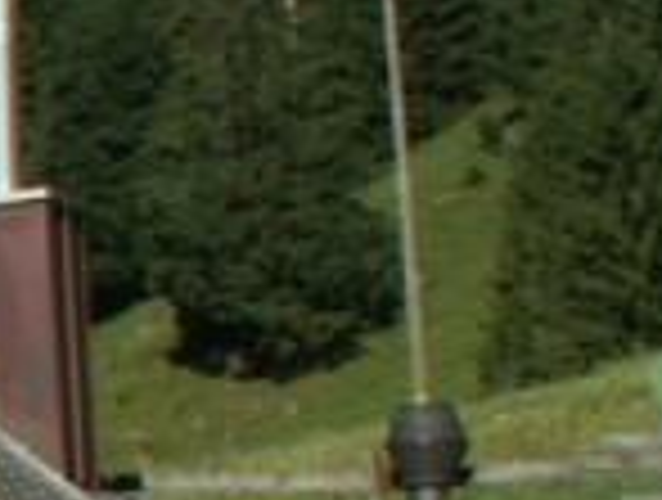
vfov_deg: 5.4
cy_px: 450
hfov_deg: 6.3
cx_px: -1576
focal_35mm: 278
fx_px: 5330
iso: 50
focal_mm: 6.6
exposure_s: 1/160
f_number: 8
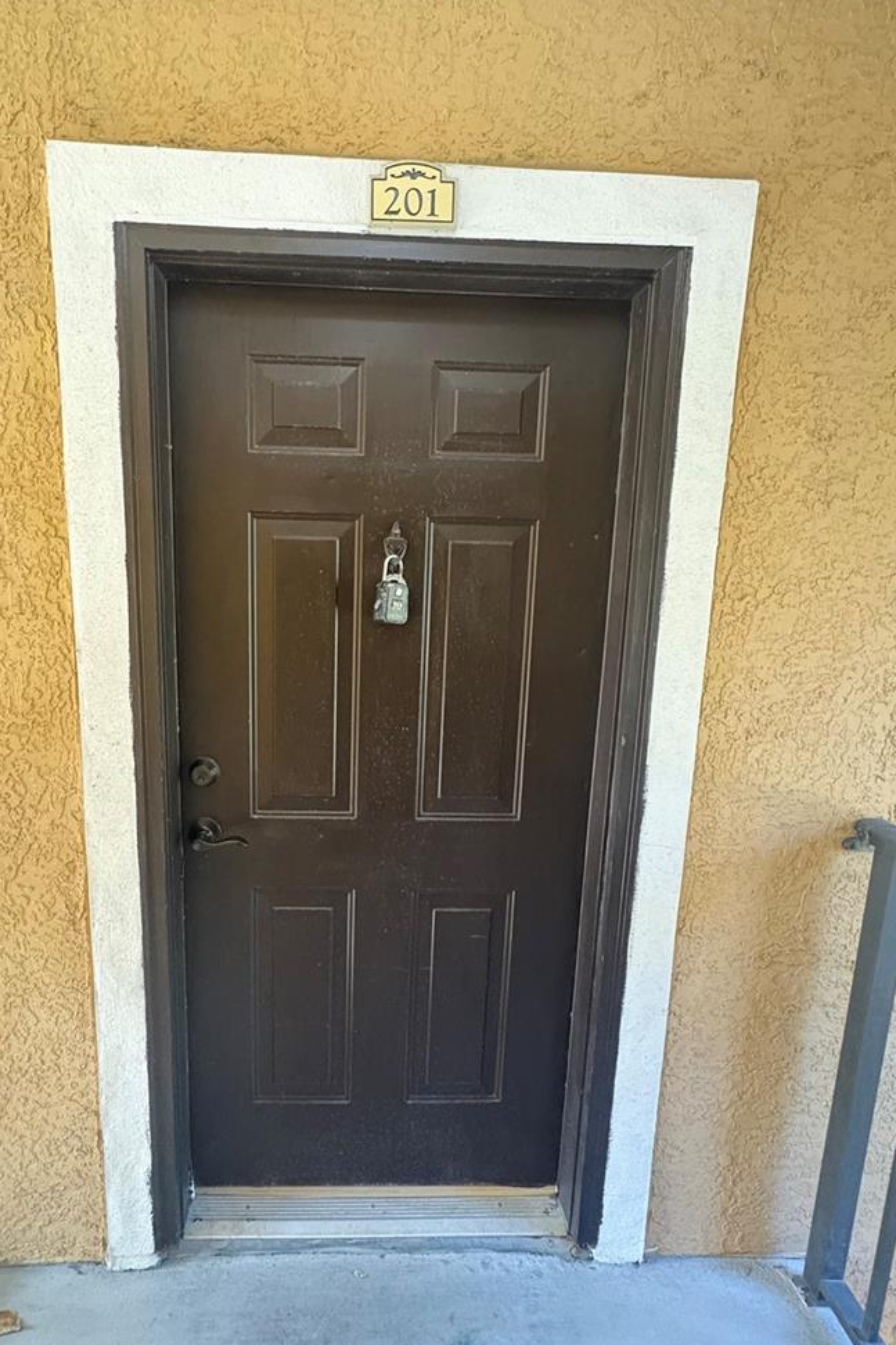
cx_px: 378
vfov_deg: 90.0
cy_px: 665
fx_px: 672
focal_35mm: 18
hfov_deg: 67.0
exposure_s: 1/60
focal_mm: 2.22
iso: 800
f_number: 2.2
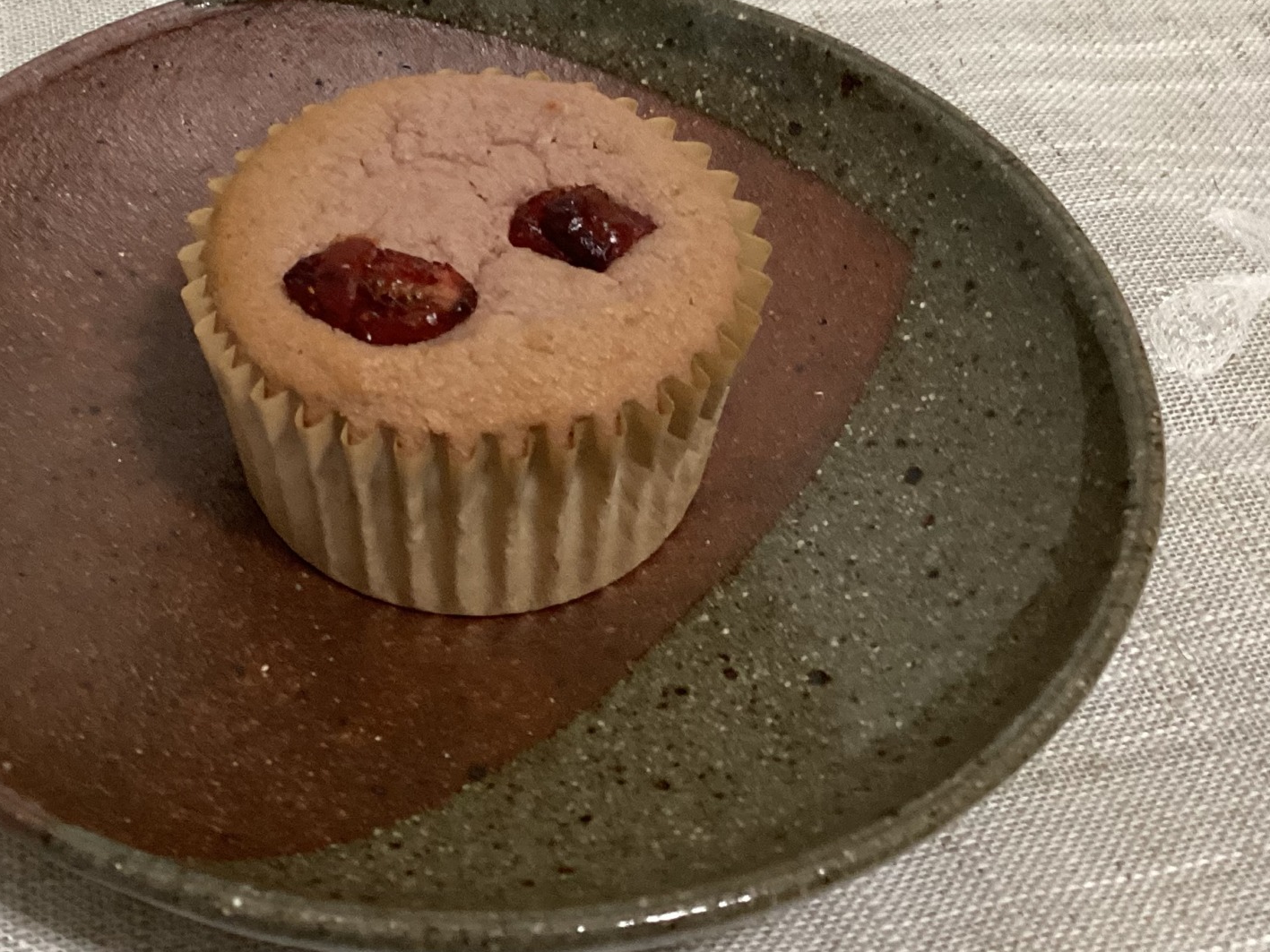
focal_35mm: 56
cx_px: 482
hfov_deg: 34.2
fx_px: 2055
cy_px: 309
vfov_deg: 25.9
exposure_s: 1/60
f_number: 2.4
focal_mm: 3.3
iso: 250
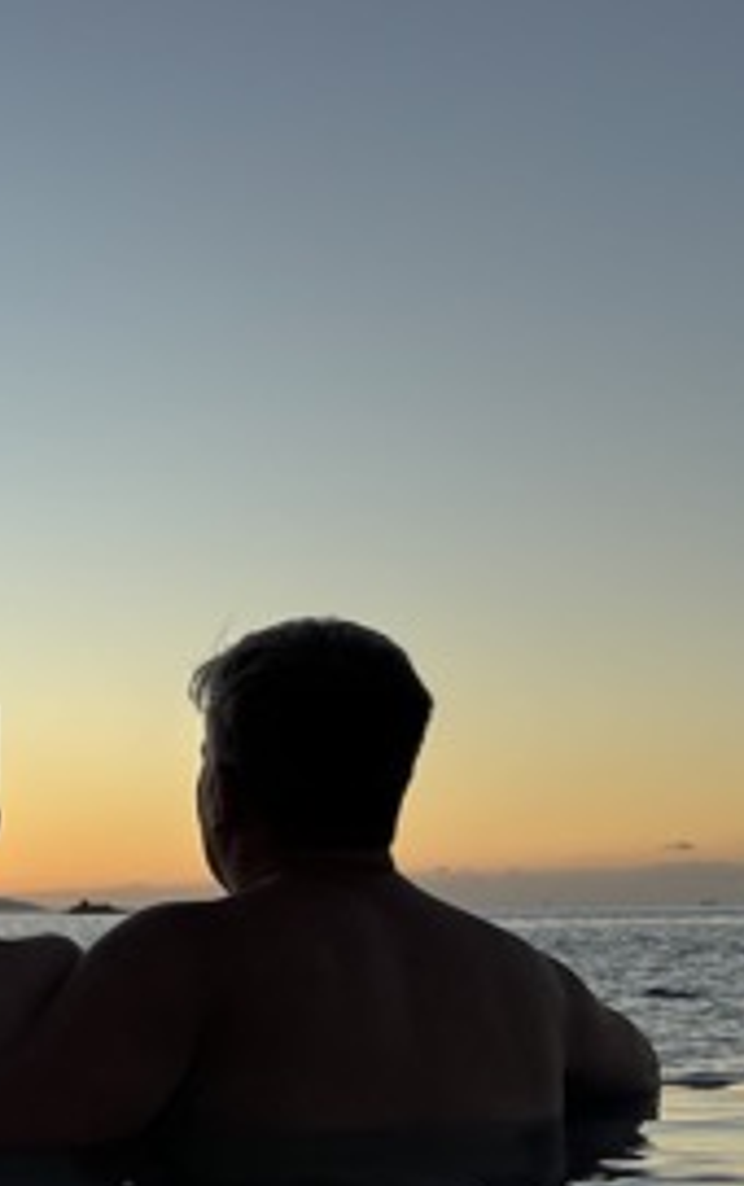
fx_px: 2103
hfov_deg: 17.5
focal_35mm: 65
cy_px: 928
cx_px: -455
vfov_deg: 30.8
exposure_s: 1/1311
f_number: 1.6
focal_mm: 5.96
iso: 50
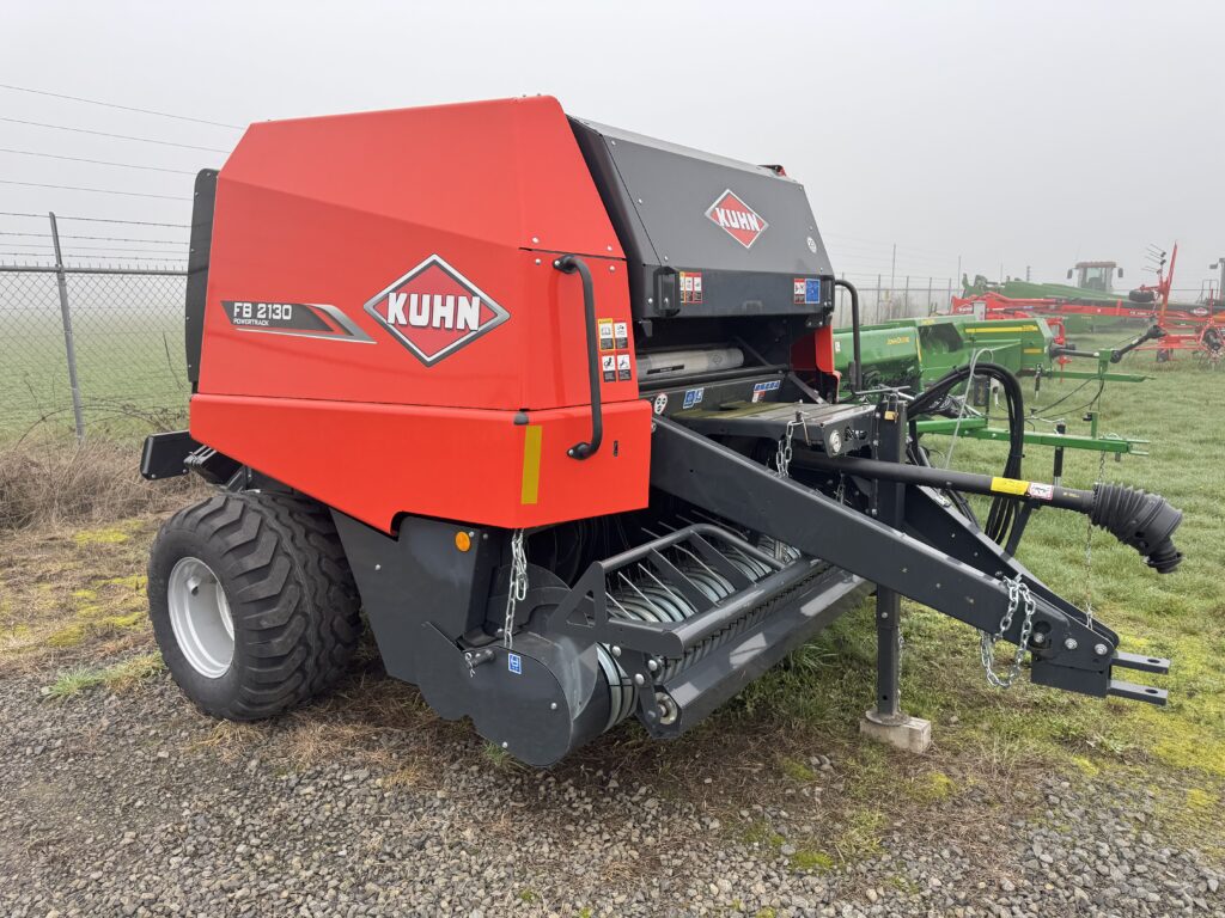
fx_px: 849
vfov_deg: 56.8
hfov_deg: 71.6
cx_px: 612
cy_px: 459
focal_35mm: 24
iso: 64
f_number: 1.78
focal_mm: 6.76
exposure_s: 1/227
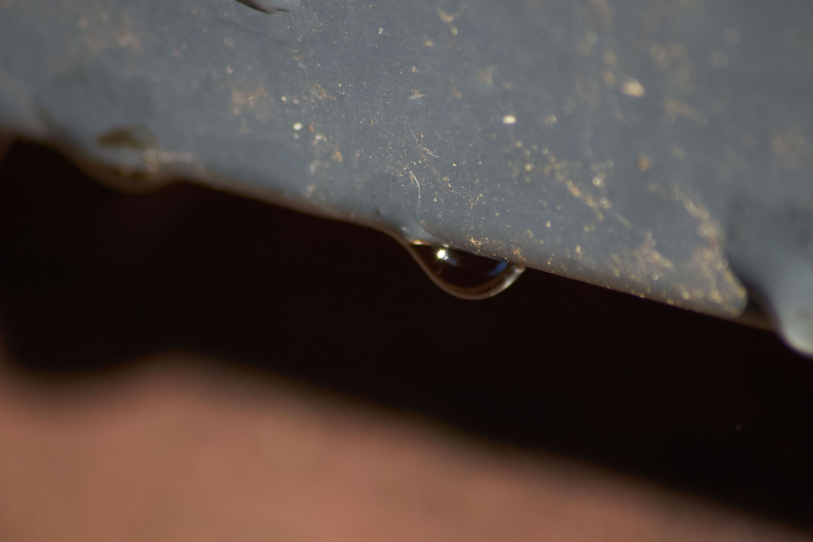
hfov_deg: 4.6
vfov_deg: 3.1
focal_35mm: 450
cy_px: 271
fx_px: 10162
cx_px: 406
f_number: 5.6
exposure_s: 1/500
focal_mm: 300
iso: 800
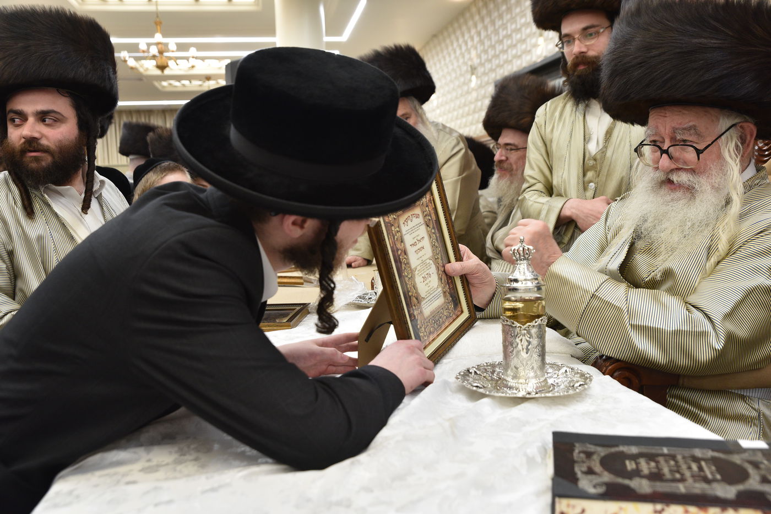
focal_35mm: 32
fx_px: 685
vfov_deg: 41.1
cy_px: 257
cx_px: 386
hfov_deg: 58.7
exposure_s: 1/160
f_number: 4.5
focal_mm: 32
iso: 1250
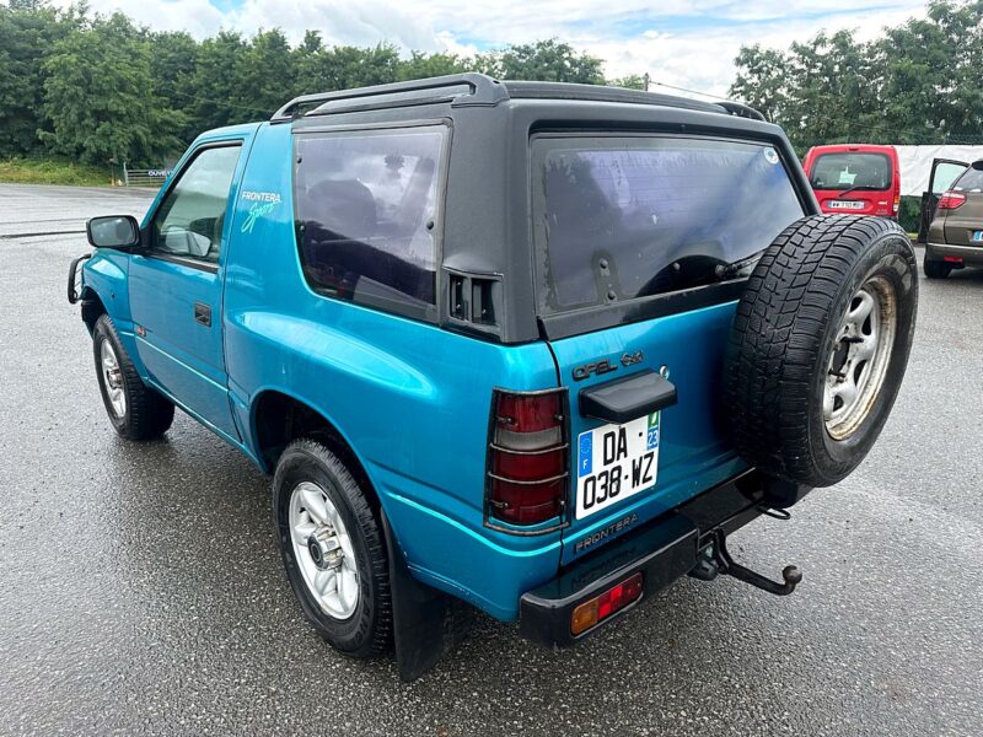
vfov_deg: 56.8
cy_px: 368
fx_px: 682
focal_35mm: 24
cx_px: 492
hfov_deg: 71.6
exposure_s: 1/1062
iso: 80
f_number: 1.78
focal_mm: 6.86
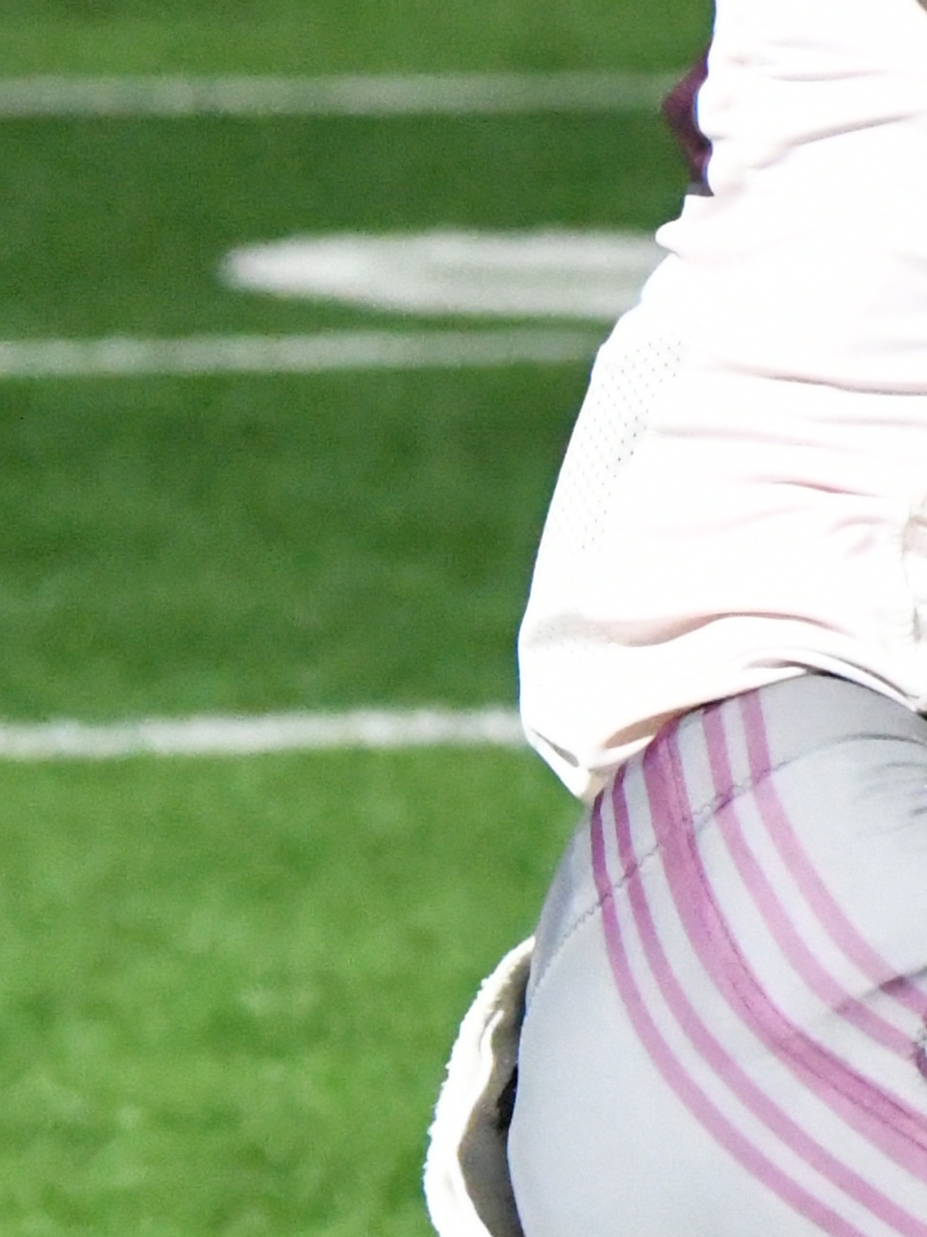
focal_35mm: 637
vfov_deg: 3.1
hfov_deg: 2.3
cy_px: 276
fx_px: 22752
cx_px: 2561
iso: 16000
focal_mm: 102
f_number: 4
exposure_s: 1/1600
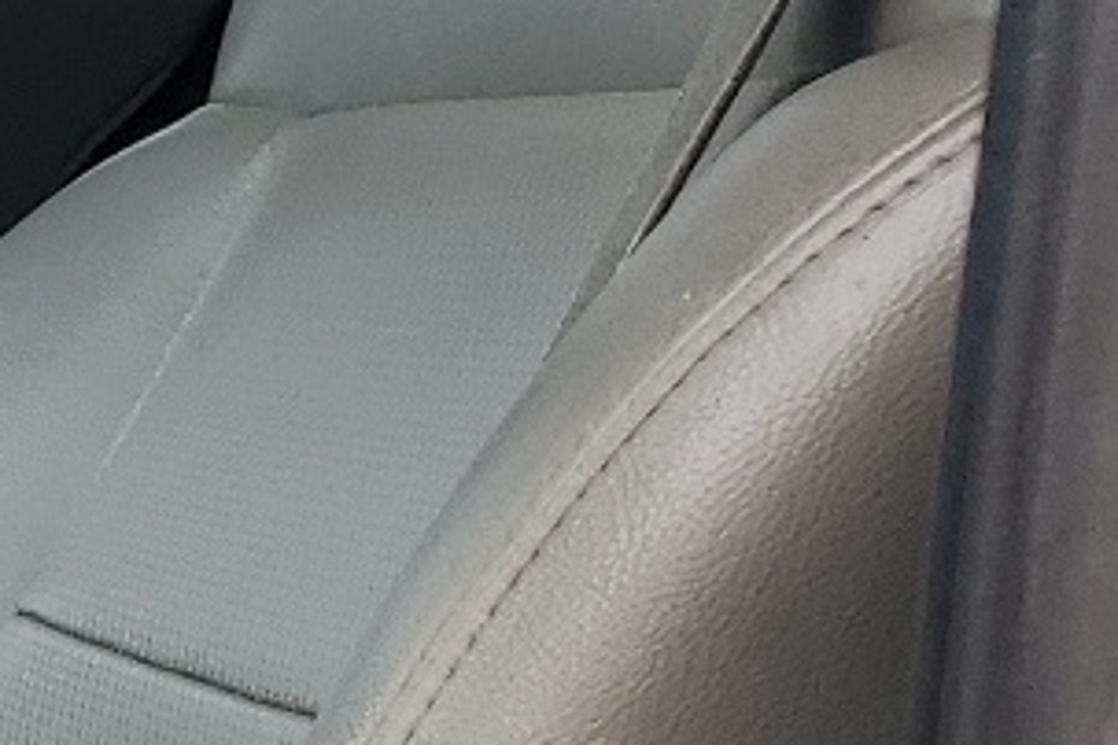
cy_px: 845
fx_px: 4441
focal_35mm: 143
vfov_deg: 9.5
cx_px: -1679
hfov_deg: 11.5
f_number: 1.5
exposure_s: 1/120
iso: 52
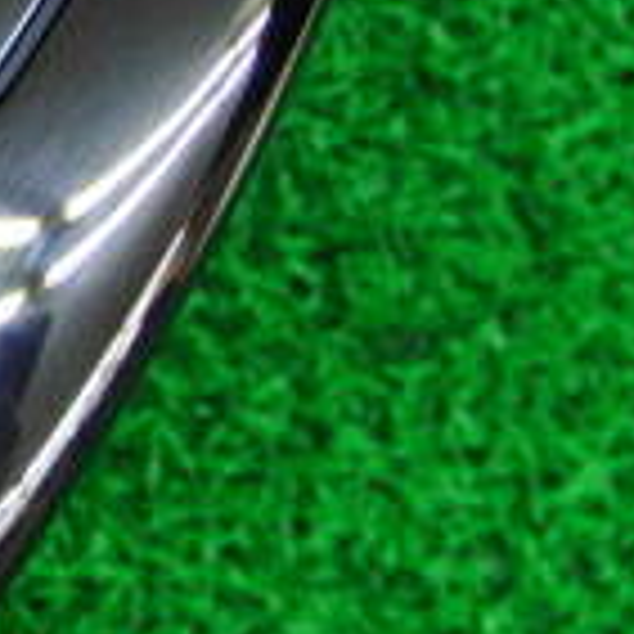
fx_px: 3067
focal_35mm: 148
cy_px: 0
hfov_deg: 11.2
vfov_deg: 11.7
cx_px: -387
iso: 400
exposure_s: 1/40
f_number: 3.6
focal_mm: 6.42
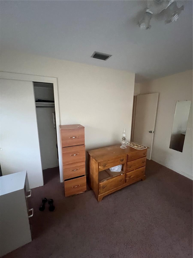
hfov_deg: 89.9
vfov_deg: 106.2
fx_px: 97
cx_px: 96
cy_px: 129
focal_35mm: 13
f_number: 1.8
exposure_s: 1/60
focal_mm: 1.57
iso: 1000
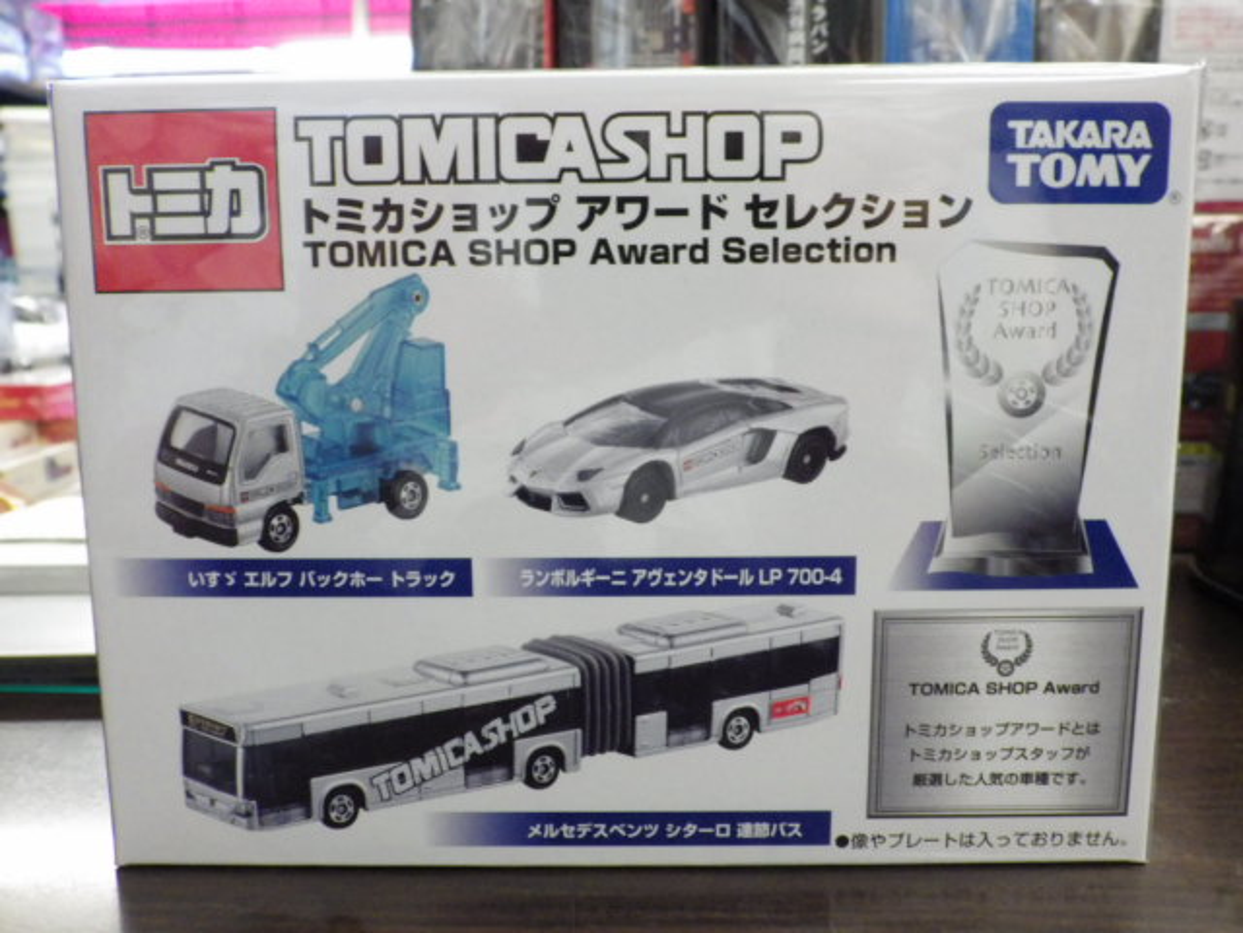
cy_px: 466
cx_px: 622
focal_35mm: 34
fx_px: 1221
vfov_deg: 41.8
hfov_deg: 54.0
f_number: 3.4
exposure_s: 1/40
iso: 800
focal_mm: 6.2
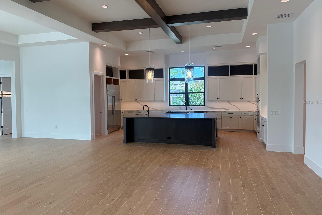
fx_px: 224
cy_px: 102
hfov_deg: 71.5
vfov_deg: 51.3
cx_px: 161
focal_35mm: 25
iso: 125
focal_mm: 6.76
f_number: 1.78
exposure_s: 1/227
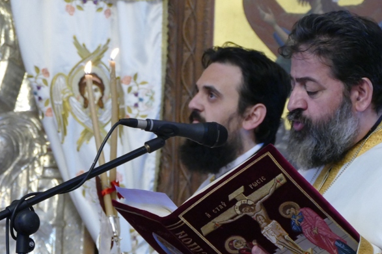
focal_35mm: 278
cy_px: 146
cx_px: 240
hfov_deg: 7.4
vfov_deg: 4.9
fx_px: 2949
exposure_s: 1/100
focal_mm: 61.93
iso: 1600
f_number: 4
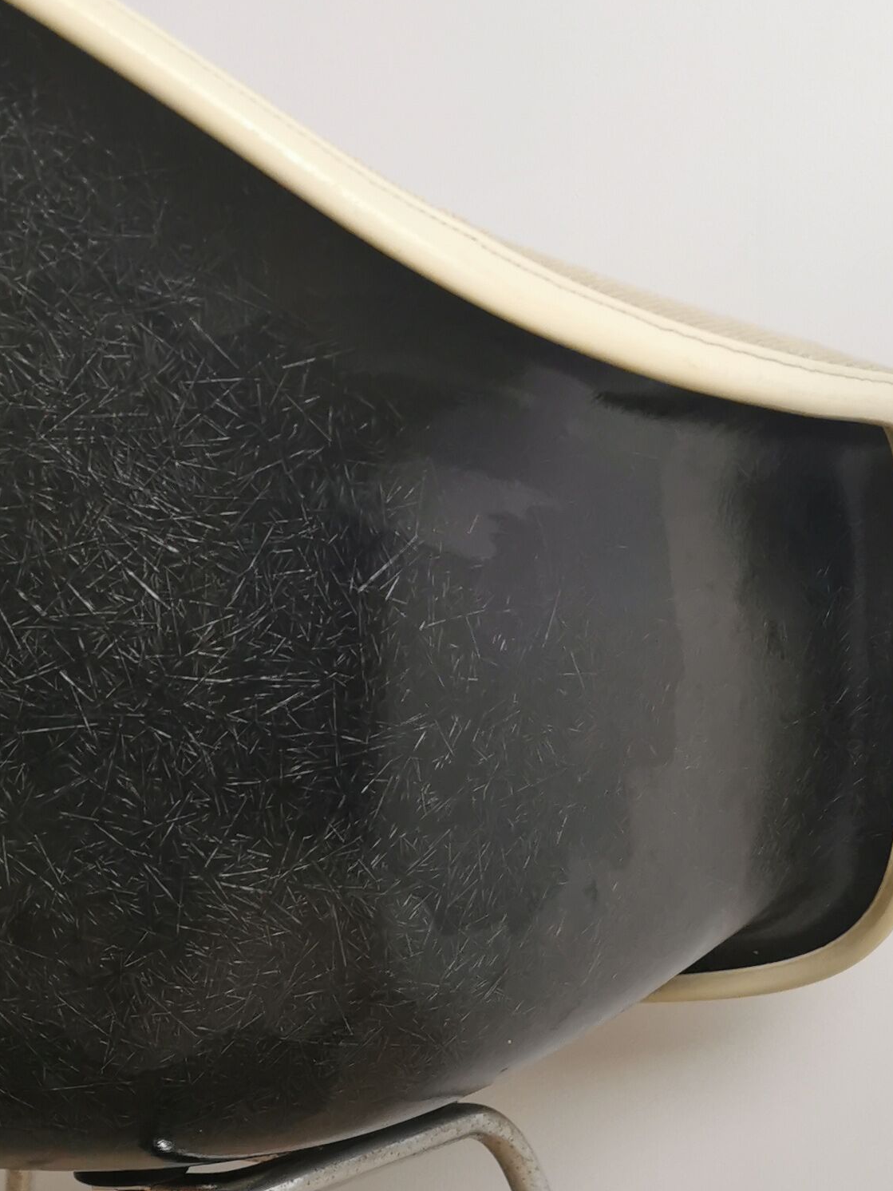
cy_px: 1090
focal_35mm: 66
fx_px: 2270
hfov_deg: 21.7
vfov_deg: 28.2
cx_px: 68
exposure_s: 1/100
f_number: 1.6
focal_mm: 5.56
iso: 200
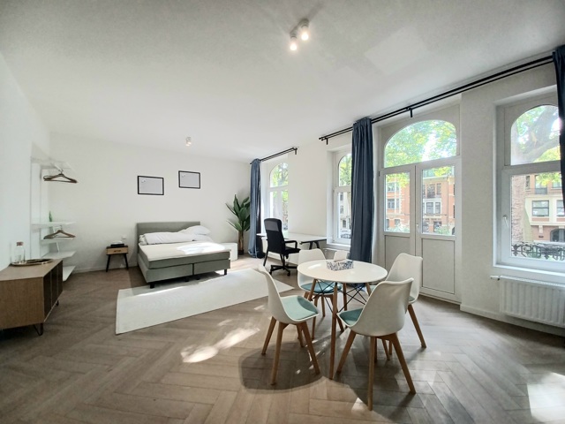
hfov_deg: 106.2
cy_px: 212
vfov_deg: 89.9
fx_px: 212
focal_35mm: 13
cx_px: 282
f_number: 2.2
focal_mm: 1.42
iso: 80
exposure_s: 1/50
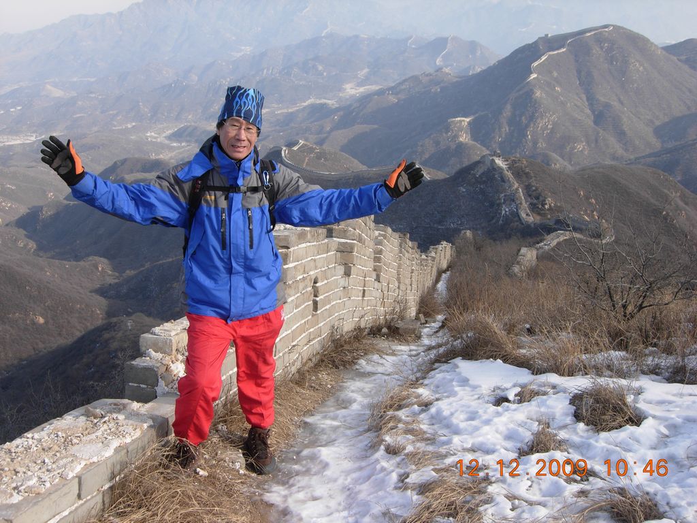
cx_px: 348
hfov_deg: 45.8
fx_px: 826
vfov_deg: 35.1
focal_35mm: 41
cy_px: 262
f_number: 4.5
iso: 50
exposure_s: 1/215
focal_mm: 8.5
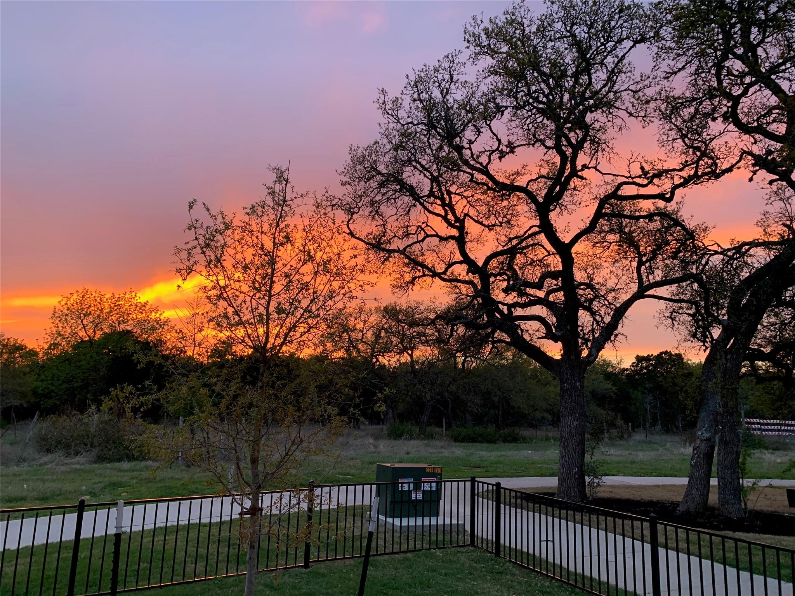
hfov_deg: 67.3
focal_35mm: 26
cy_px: 298
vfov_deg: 53.1
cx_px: 398
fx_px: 597
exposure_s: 1/60
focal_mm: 4.25
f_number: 1.8
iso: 125
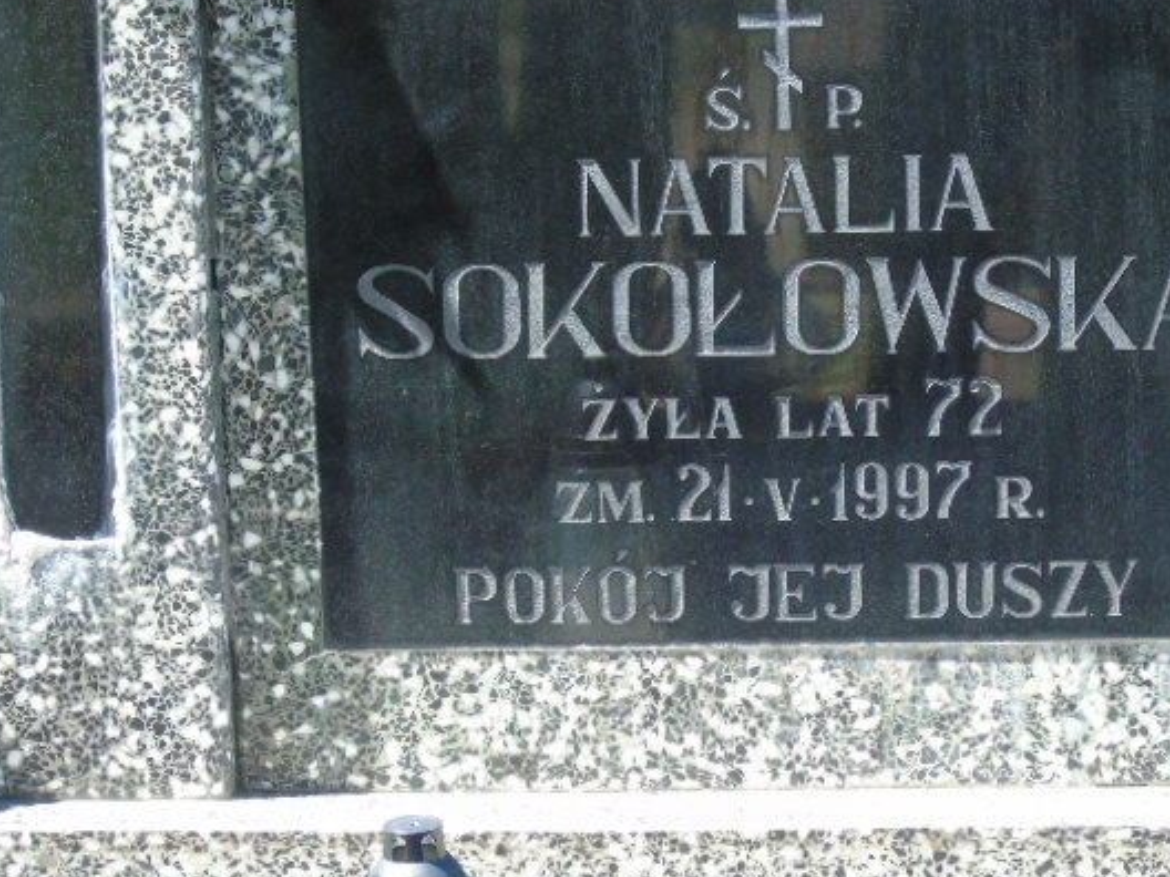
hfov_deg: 11.5
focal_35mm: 172
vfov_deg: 8.6
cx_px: 658
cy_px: 390
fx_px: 5813
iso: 200
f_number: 4.7
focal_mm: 25
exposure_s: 1/125
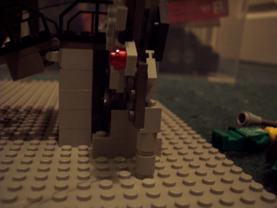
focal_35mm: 39
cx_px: 138
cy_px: 104
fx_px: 312
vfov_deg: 36.8
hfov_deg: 47.9
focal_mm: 8
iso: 200
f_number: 3.4
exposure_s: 1/4
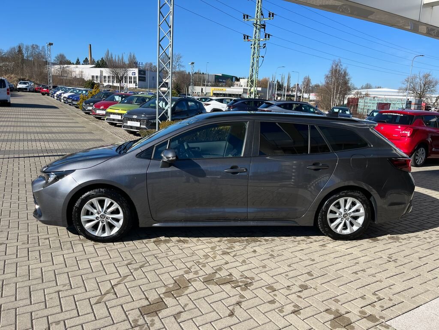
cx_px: 220
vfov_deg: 53.1
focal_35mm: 26
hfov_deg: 67.3
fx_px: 330
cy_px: 165
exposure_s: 1/2513
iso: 50
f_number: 1.6
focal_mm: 5.1
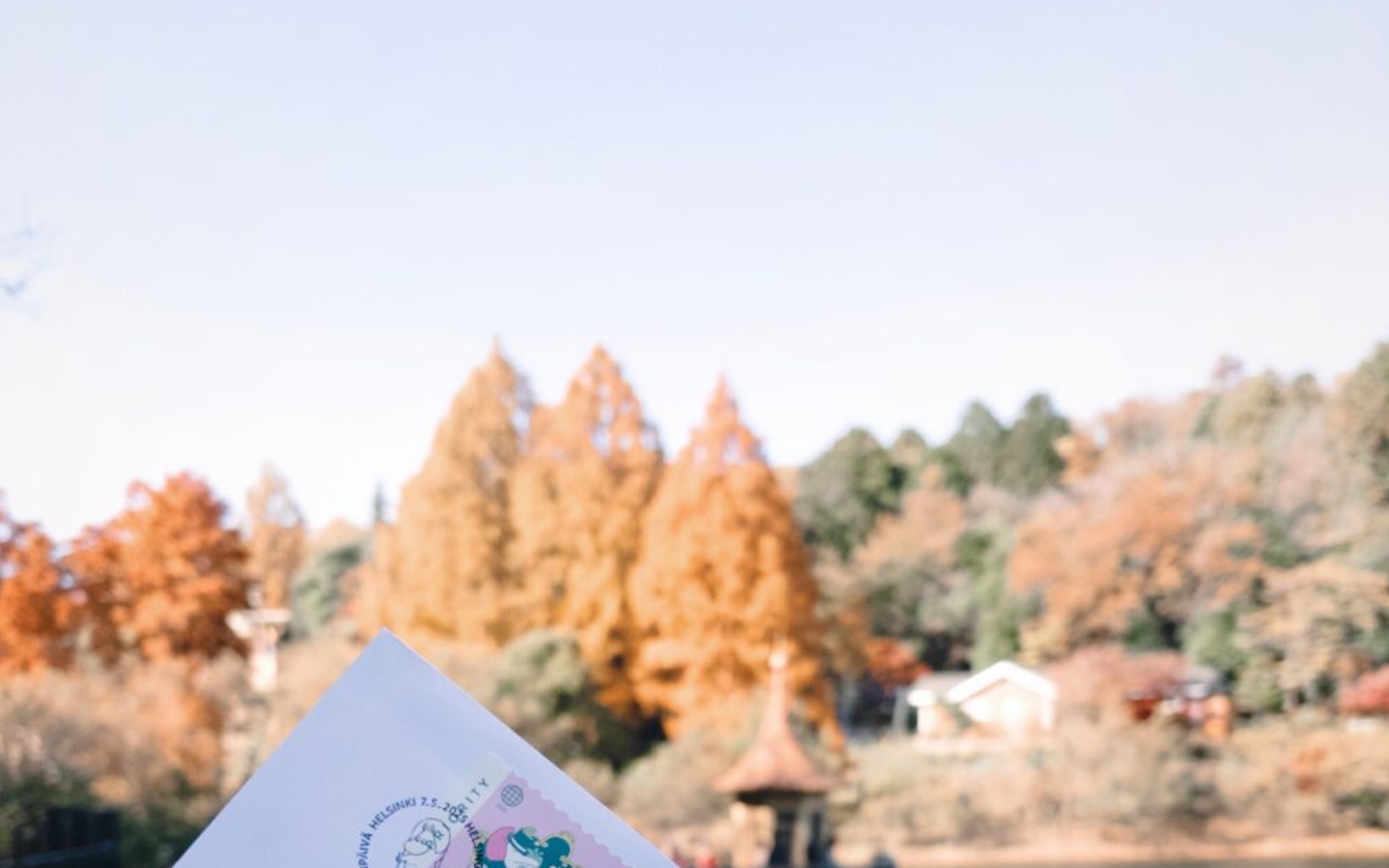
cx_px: 692
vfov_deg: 31.8
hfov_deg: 52.7
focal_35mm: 37
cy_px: 870
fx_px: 1401
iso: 50
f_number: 1.6
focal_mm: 5.96
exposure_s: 1/1706
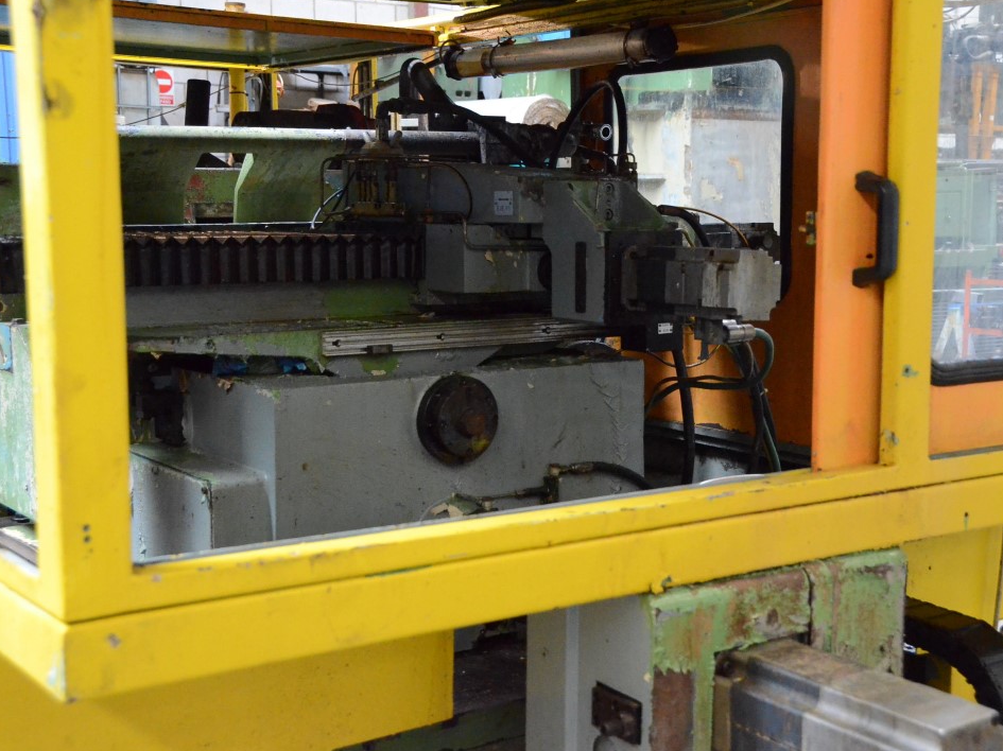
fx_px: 1535
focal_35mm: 53
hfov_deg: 36.1
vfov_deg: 27.5
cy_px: 370
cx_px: 568
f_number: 6.3
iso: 6400
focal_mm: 32
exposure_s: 1/160
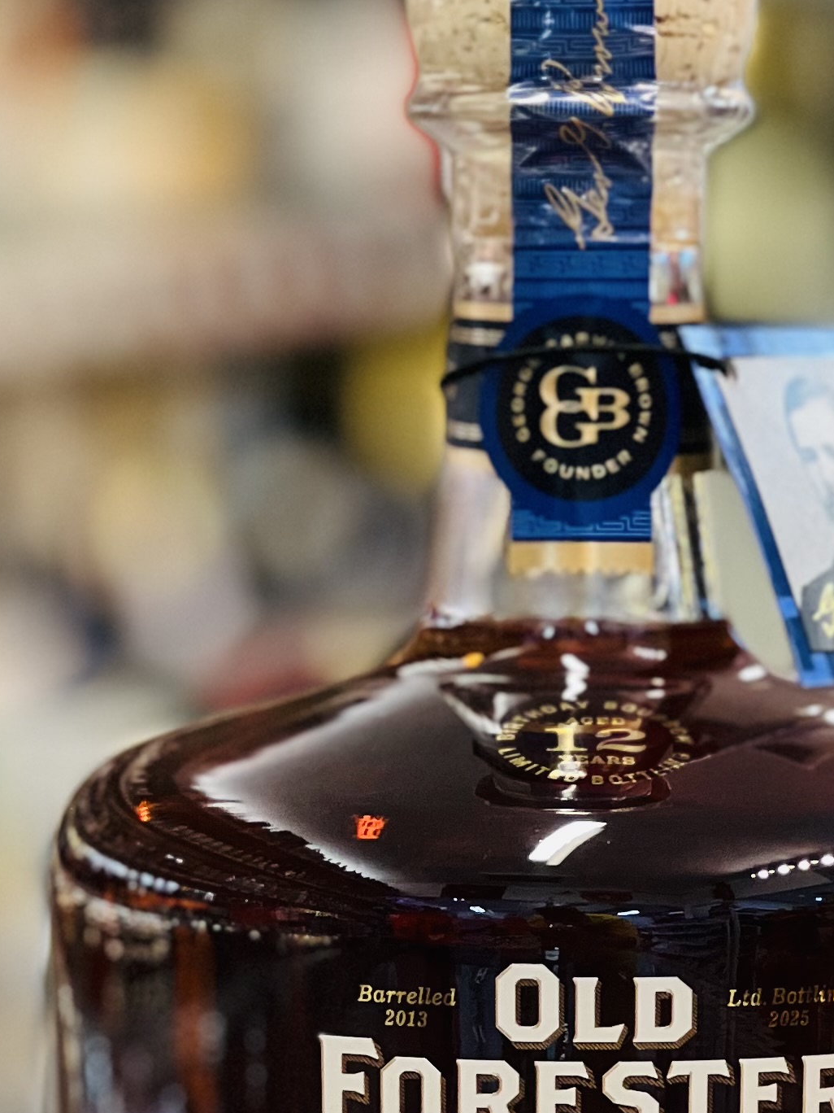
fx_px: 7292
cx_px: 573
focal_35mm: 227
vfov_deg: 8.7
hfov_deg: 6.5
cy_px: 702
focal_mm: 9
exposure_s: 1/40
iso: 200
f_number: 2.8
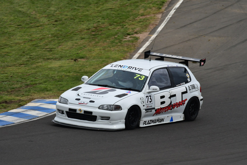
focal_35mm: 675
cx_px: 124
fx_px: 4633
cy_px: 82
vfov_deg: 2.0
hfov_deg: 3.1
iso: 400
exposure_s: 1/640
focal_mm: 450
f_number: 11
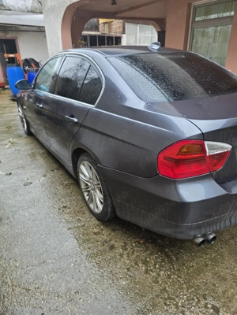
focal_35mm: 23
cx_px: 118
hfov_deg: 58.9
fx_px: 210
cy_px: 158
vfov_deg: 73.9
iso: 200
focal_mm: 6.3
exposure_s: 1/101
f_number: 1.7
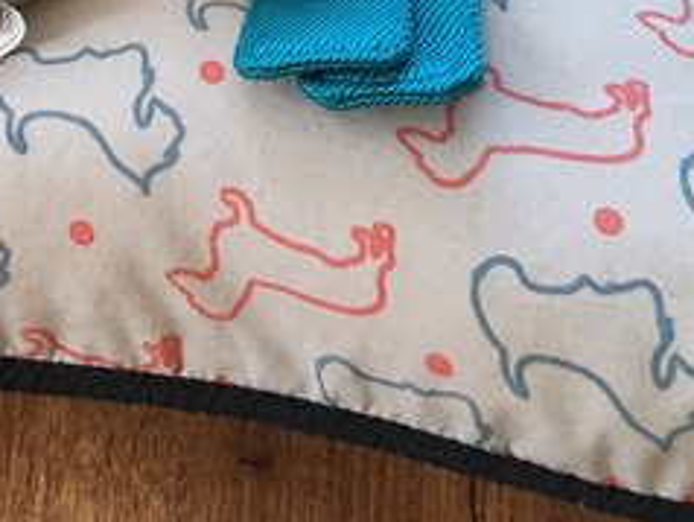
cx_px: -122
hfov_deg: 19.5
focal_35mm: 95
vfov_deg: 14.6
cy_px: -229
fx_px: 1907
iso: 50
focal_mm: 4.15
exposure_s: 1/33
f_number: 2.2
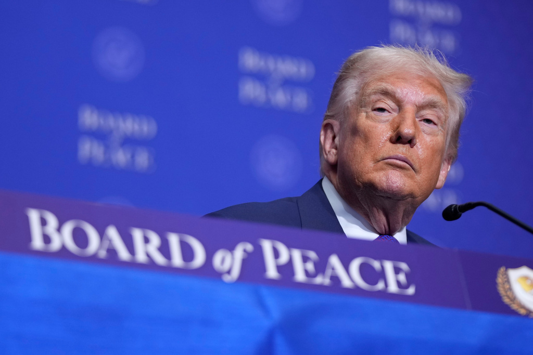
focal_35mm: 174
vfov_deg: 7.9
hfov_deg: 11.8
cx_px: 266
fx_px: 2576
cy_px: 178
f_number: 2.8
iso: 1000
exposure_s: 1/500
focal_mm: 116
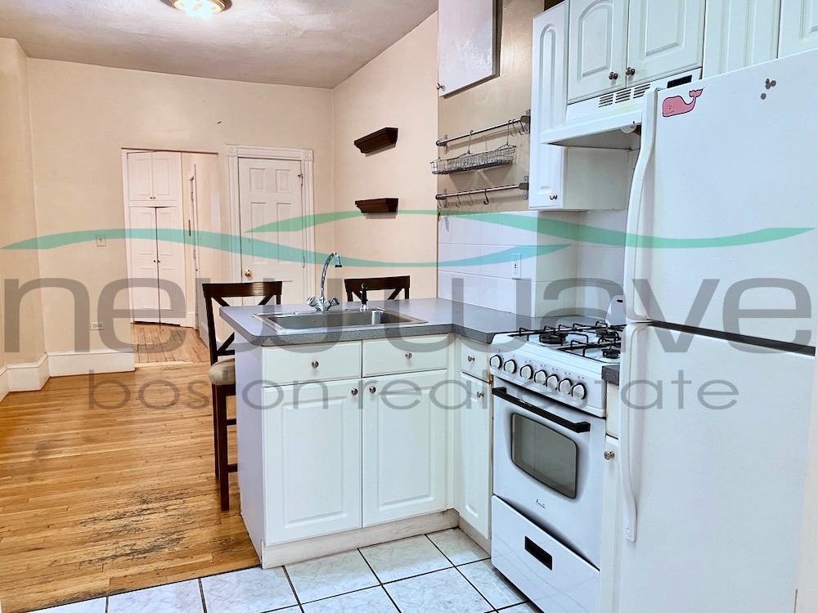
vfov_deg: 53.1
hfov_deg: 67.3
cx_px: 409
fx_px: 614
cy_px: 306
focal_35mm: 26
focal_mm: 4.25
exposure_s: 1/60
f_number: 1.8
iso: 200
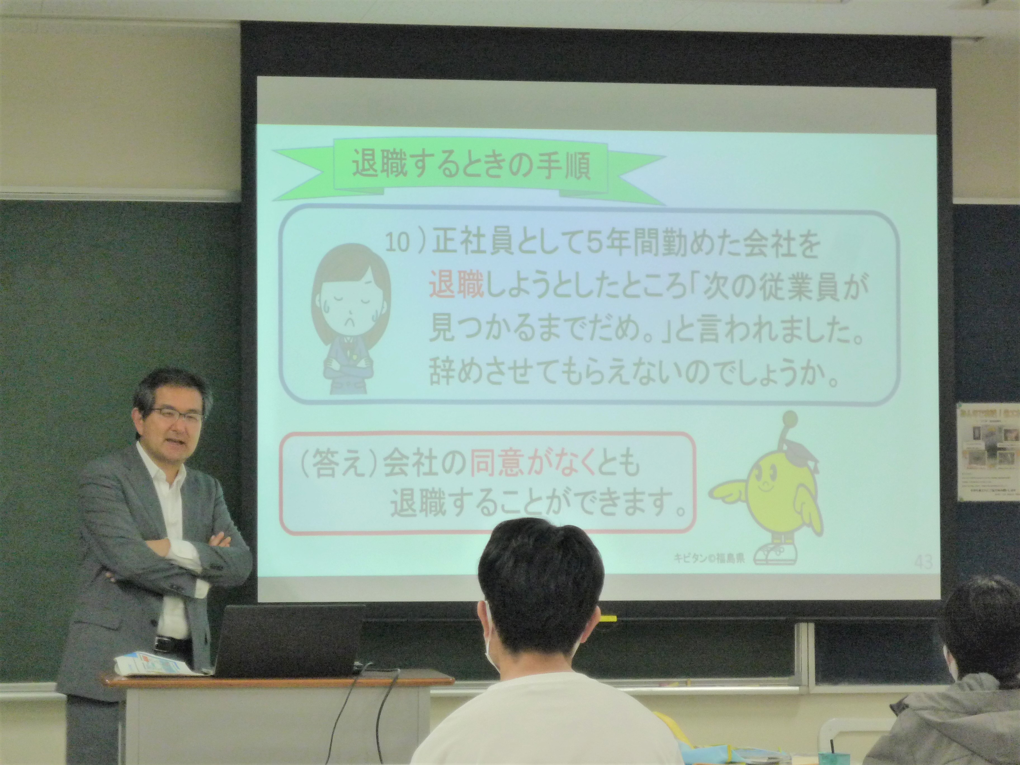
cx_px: 510
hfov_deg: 15.8
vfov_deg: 11.9
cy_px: 382
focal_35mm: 125
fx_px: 3683
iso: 400
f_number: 5.9
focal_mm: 22
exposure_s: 1/40
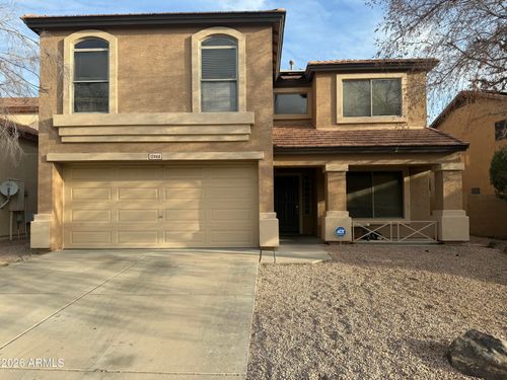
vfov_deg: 56.8
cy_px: 190
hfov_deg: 71.6
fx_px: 352
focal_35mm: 24
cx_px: 254
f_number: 1.78
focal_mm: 6.76
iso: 80
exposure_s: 1/1689
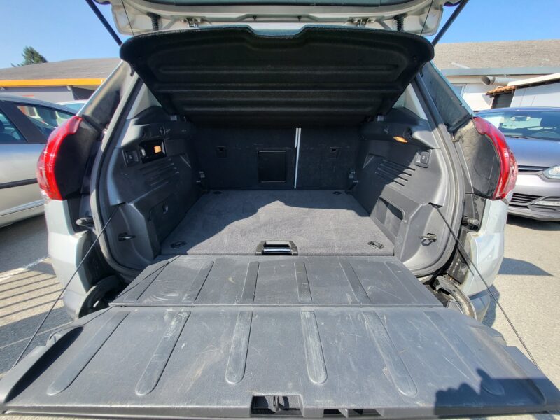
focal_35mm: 13
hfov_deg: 106.2
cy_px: 210
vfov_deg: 89.9
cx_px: 280
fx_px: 210
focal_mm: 1.74
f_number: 2.2
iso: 32
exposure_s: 1/316
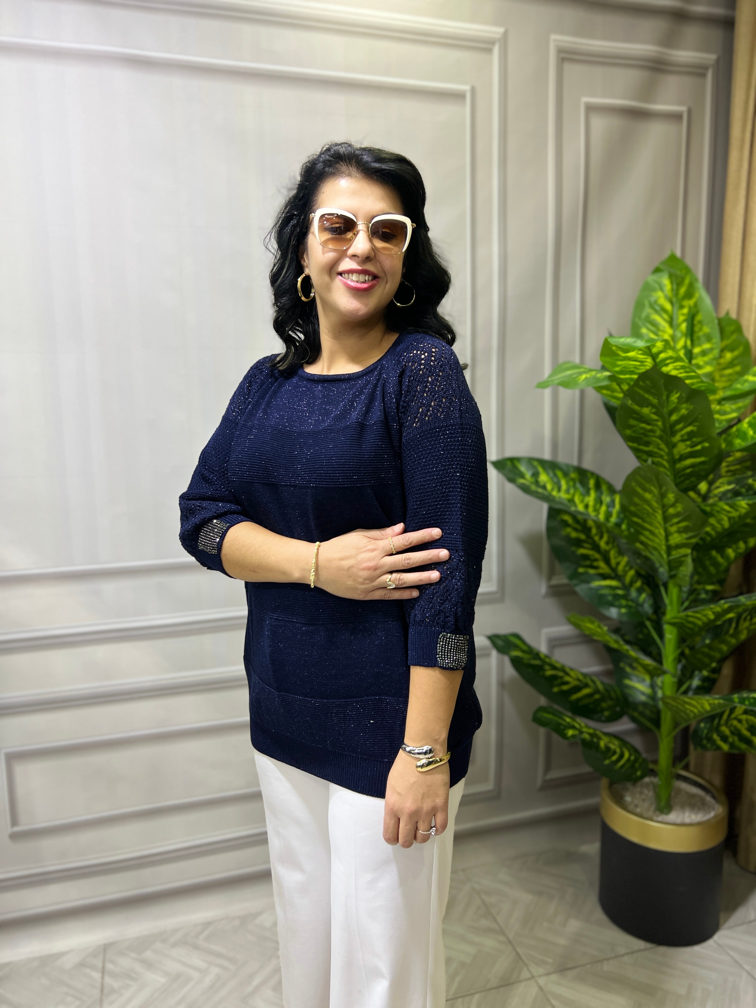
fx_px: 757
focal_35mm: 26
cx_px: 378
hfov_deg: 53.1
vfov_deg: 67.3
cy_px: 504
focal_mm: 5.7
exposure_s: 1/50
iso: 100
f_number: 1.5
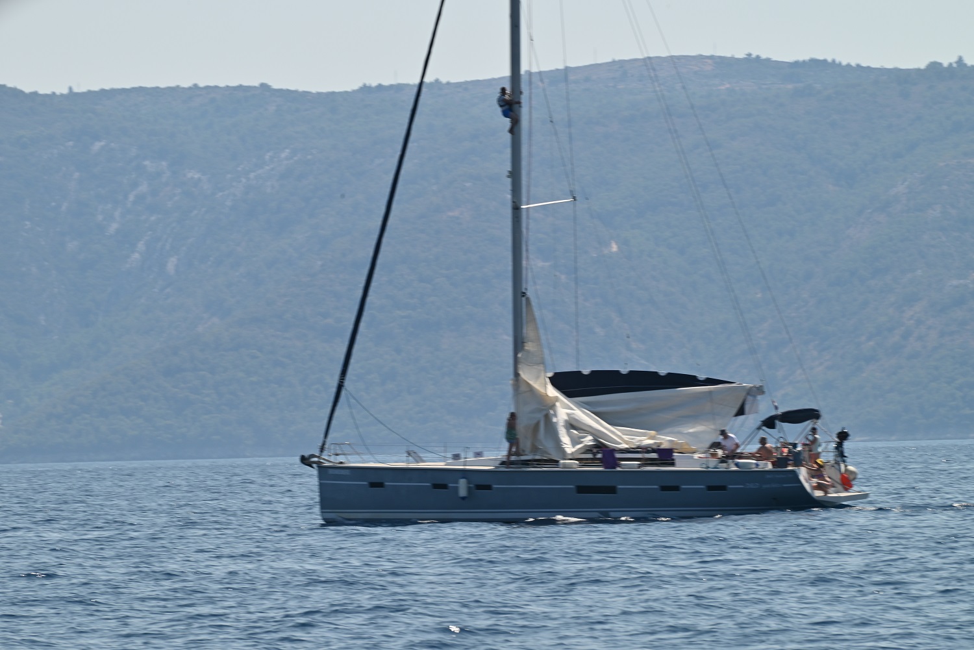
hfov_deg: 6.9
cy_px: 325
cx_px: 487
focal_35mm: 300
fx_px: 8119
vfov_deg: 4.6
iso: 220
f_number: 16
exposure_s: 1/320
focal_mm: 300
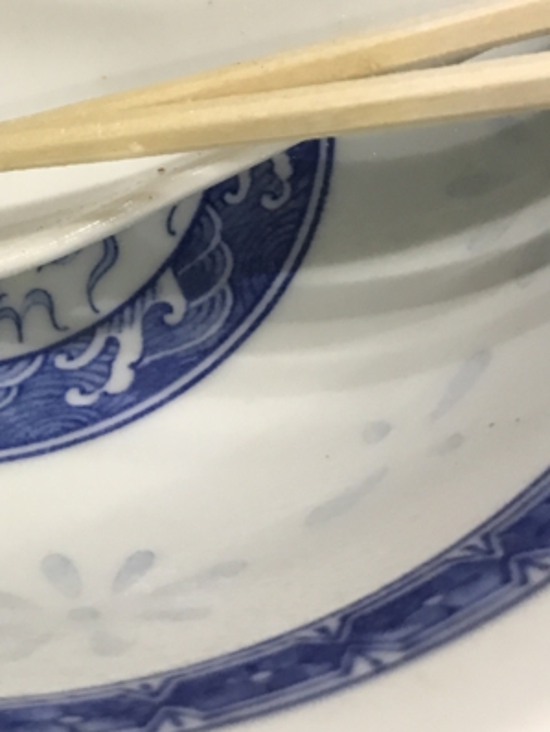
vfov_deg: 26.5
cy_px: 149
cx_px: -151
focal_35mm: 72
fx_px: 1524
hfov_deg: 19.0
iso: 32
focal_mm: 3.99
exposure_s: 1/25
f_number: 1.8
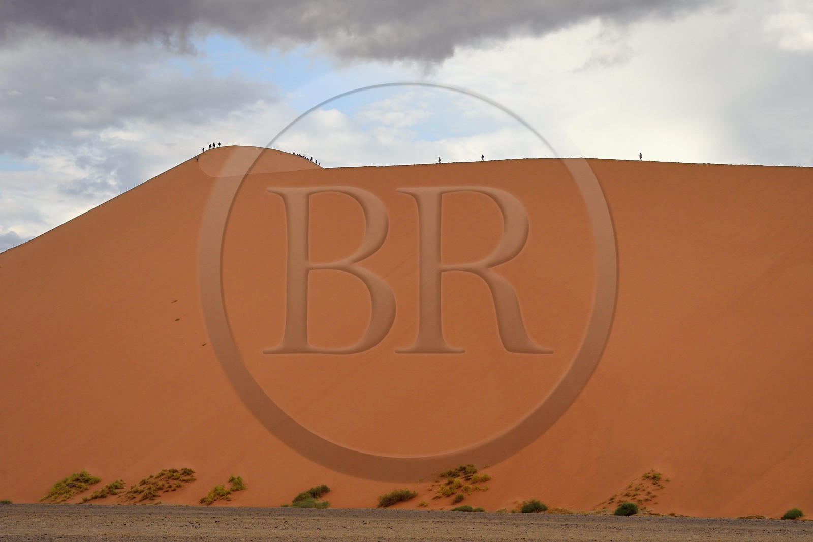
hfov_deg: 23.9
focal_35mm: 85
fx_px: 1919
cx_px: 406
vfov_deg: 16.1
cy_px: 271
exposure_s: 1/250
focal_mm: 85
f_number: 11
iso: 400
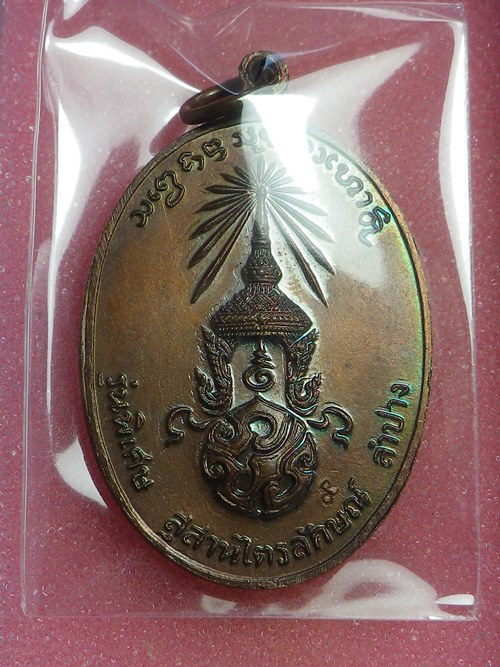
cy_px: 334
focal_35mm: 41
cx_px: 250
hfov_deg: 35.1
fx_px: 790
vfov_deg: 45.8
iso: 80
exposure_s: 1/100
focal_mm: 7.3
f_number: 3.9
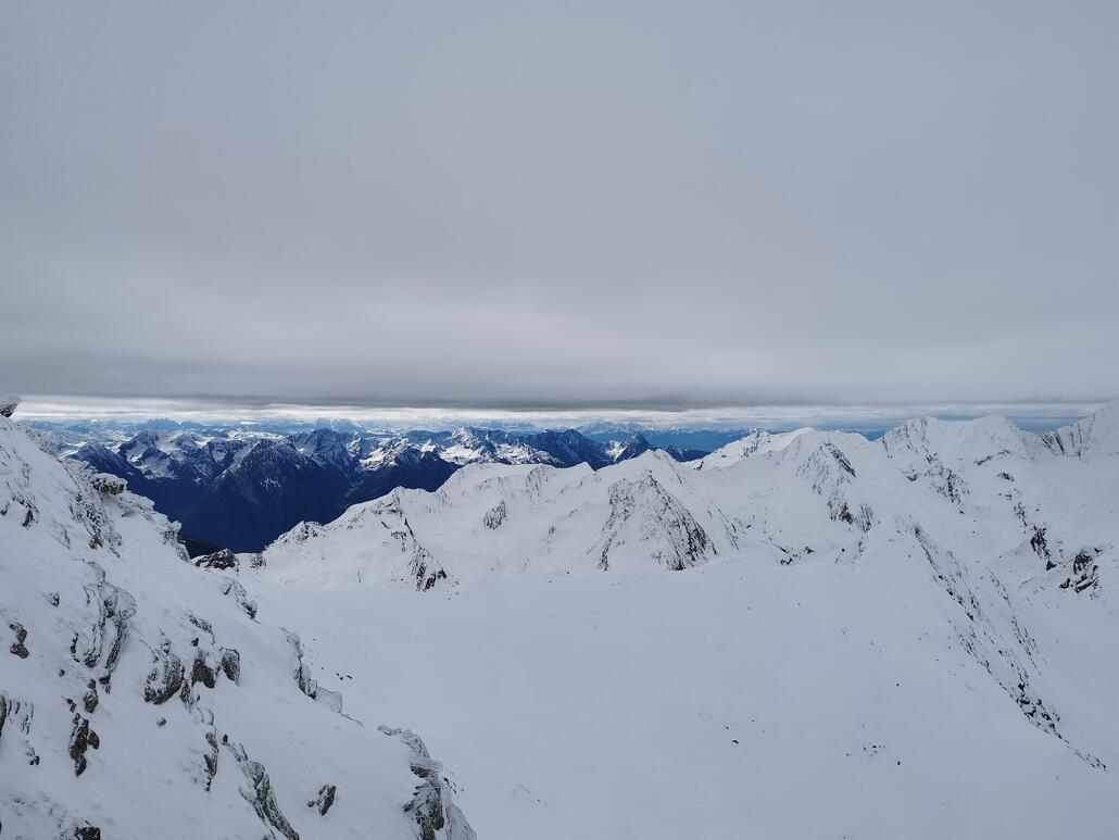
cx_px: 560
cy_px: 420
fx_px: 905
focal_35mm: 28
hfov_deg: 63.4
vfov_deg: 49.8
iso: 50
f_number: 1.8
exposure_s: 1/7092
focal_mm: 5.58
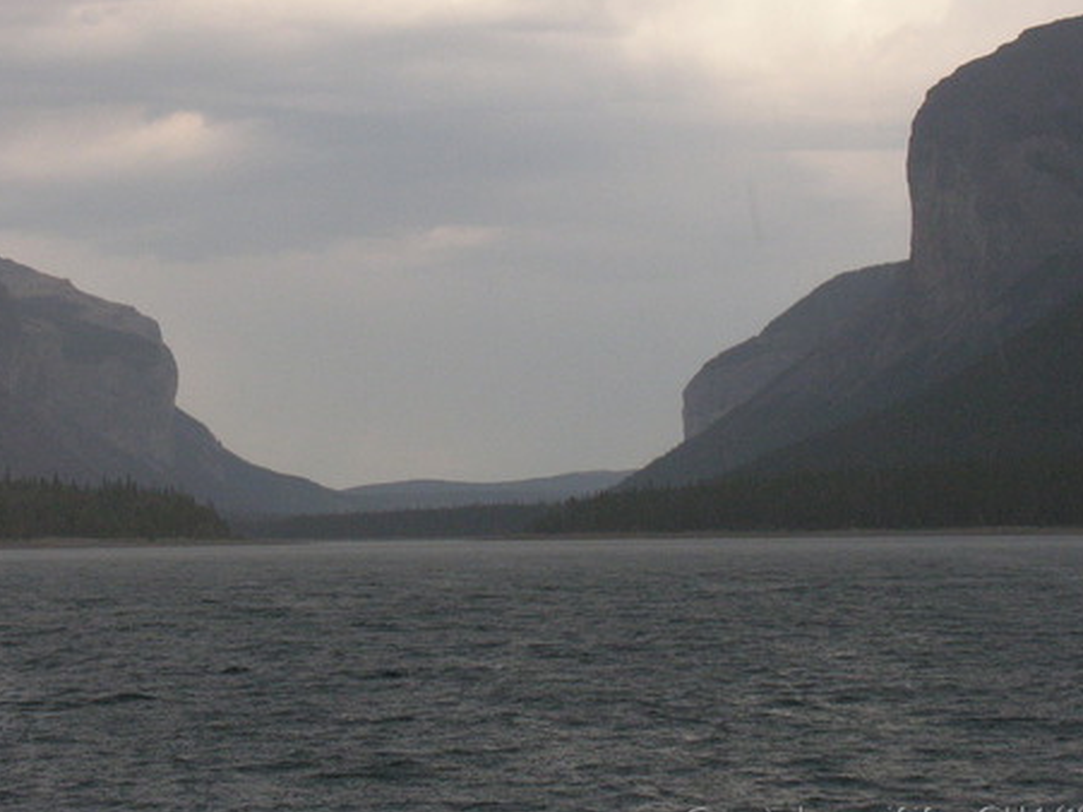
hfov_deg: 16.3
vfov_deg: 12.2
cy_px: 256
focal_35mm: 121
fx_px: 3785
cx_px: 401
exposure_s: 1/238
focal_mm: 19.8
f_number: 7.6
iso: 200
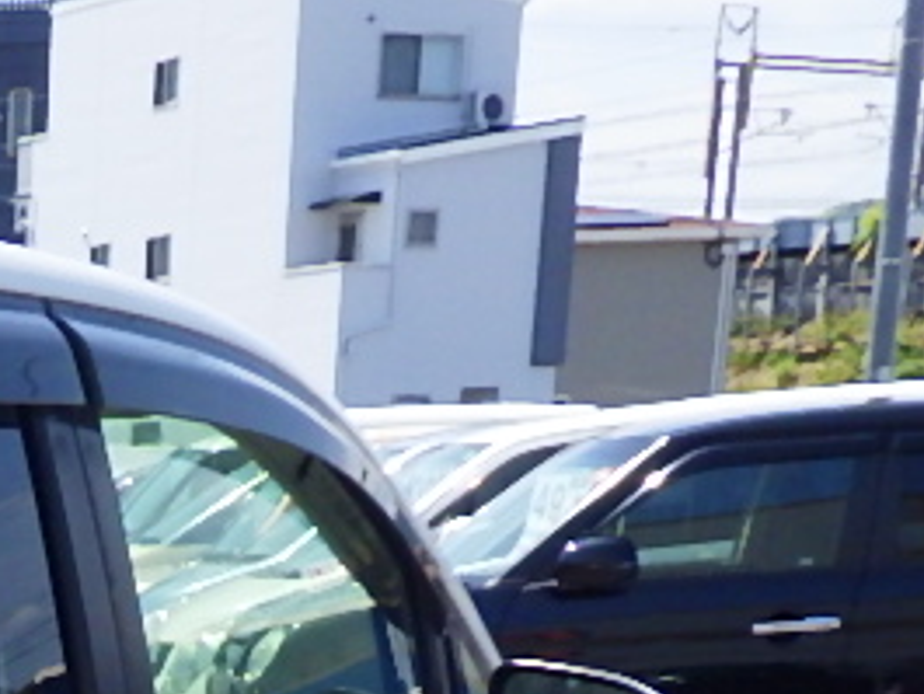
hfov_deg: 15.9
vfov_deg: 12.3
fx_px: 2884
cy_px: 1336
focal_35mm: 108
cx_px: -659
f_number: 4.2
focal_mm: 5
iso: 250
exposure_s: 1/800
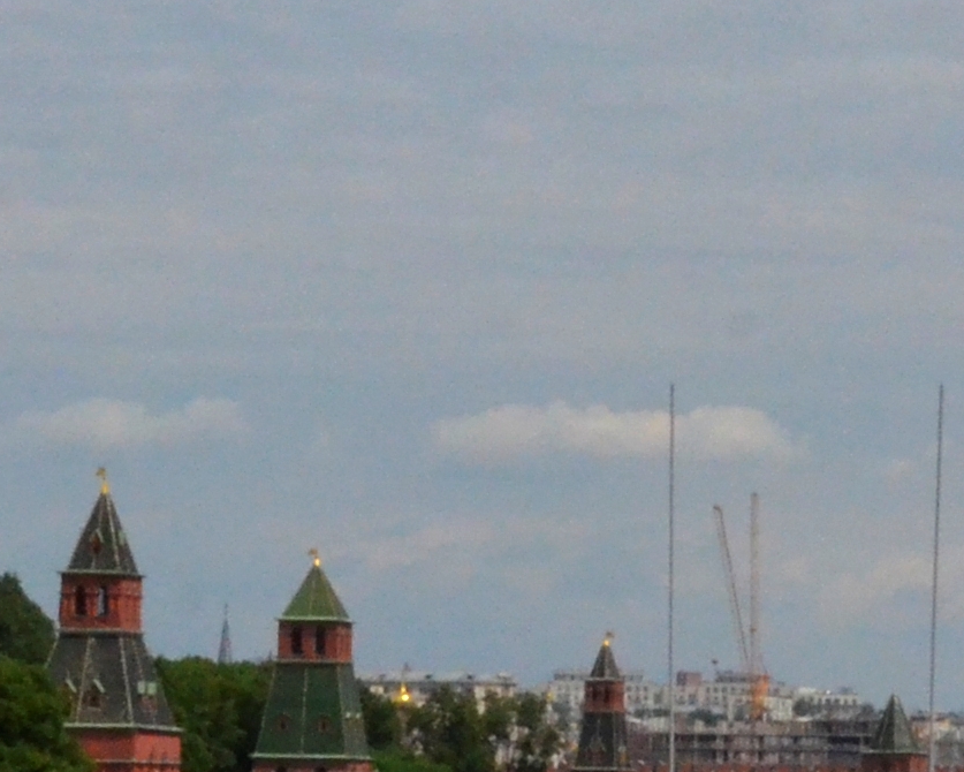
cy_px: 497
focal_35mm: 182
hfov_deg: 10.6
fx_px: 5194
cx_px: 692
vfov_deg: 8.5
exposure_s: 1/1600
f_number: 20
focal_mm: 22
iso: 2500
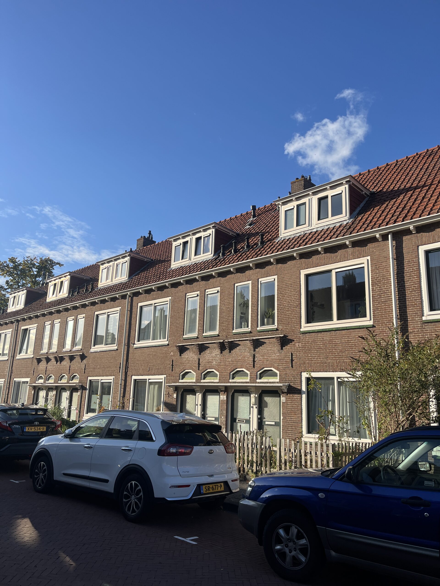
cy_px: 293
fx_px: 441
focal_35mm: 26
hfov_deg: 53.1
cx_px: 220
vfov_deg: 67.3
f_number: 1.6
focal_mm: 5.1
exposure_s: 1/2632
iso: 50
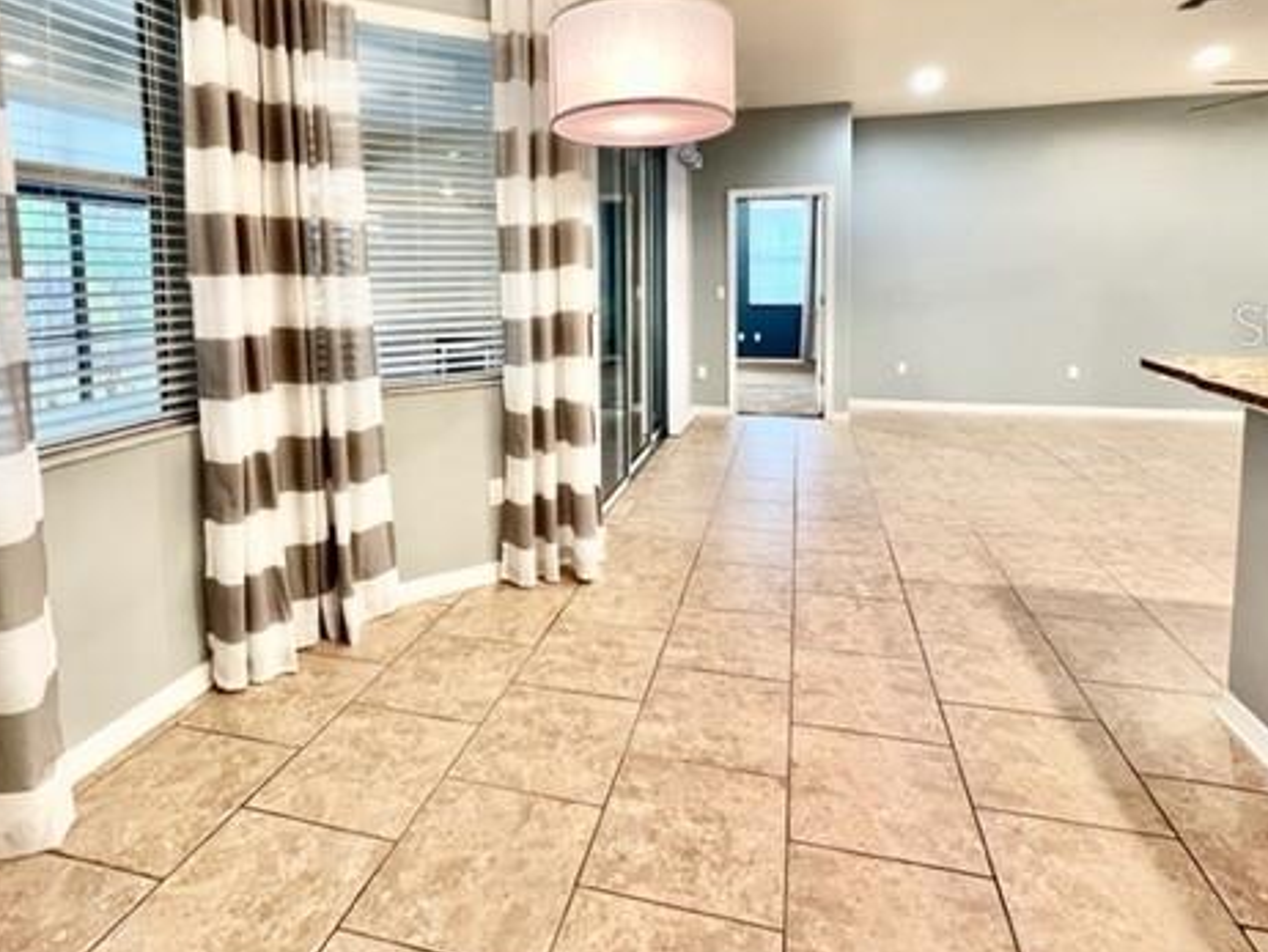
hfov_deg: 87.7
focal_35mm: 18
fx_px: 660
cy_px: 324
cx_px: 615
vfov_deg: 69.8
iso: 400
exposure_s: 1/60
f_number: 1.8
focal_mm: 1.57
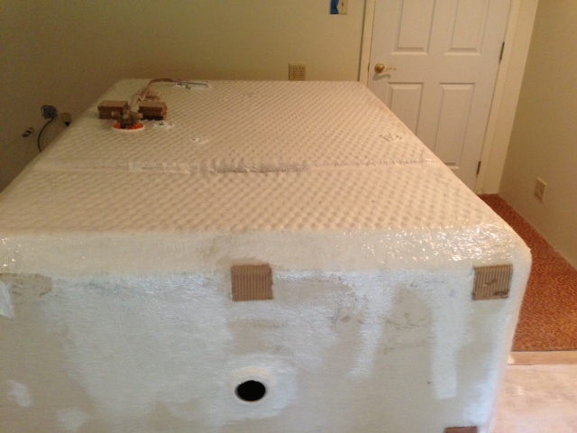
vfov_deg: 42.9
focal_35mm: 33
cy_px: 216
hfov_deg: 55.4
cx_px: 288
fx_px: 550
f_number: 2.4
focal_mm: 4.13
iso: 200
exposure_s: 1/20
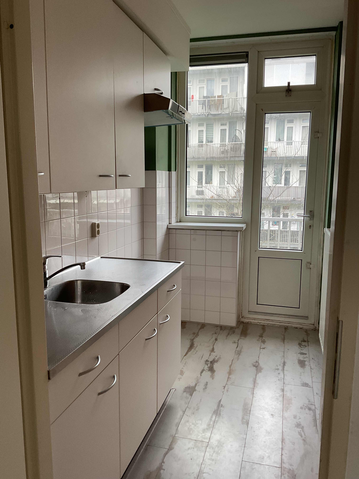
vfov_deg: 61.7
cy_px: 240
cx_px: 180
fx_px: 401
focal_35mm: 29
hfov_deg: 48.2
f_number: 1.8
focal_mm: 3
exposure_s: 1/100
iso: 64
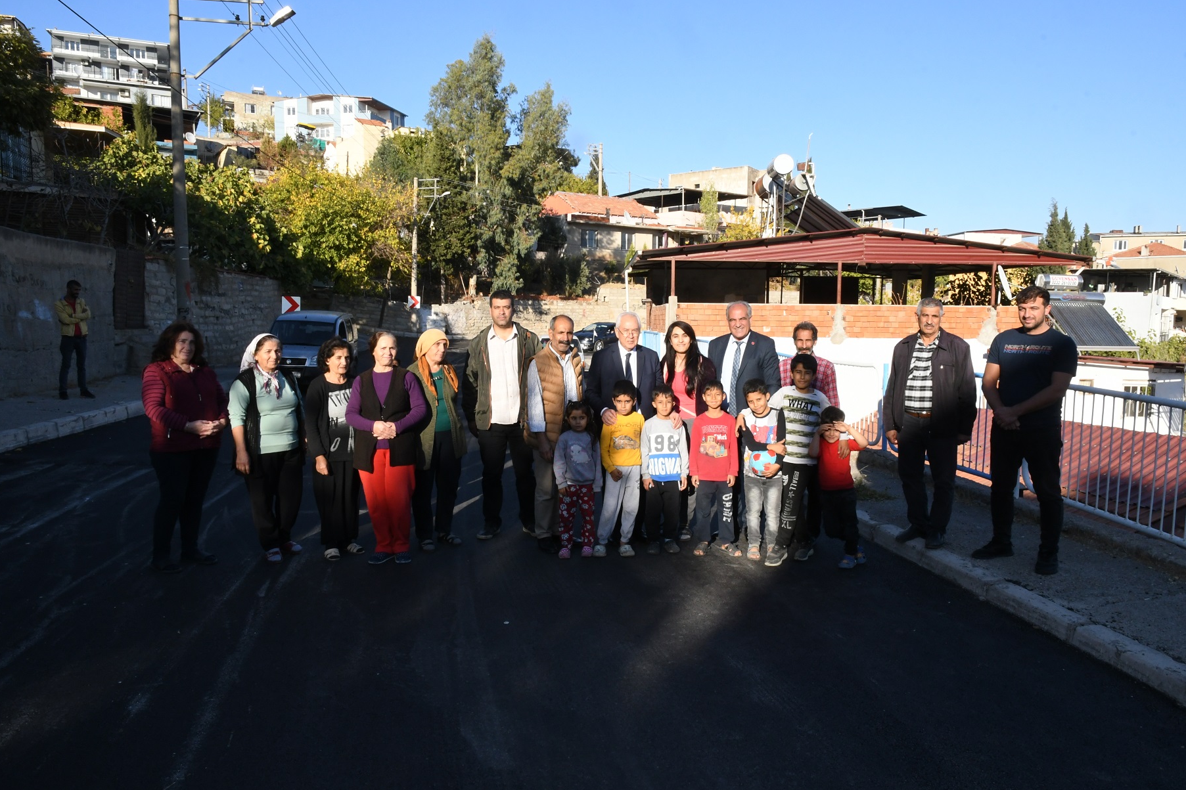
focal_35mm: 25
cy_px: 388
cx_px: 609
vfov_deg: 51.3
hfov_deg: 71.5
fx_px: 823
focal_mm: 16
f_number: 22
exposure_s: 1/250
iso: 1000
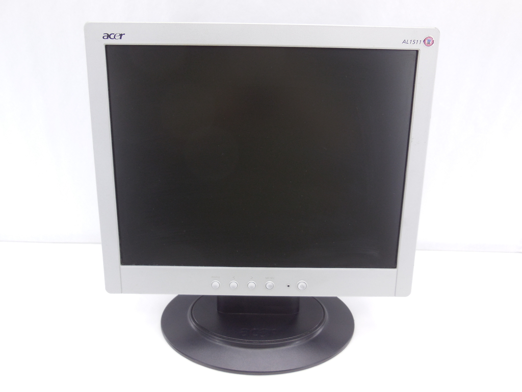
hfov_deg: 69.4
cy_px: 196
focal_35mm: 25
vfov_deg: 54.9
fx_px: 377
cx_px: 261
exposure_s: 1/50
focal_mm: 4.5
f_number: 3.1
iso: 125
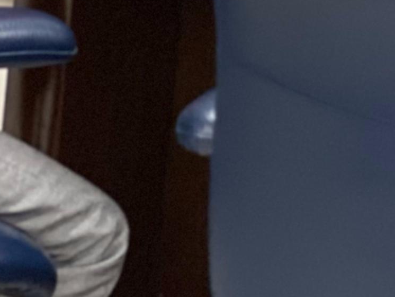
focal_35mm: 281
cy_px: -351
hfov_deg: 6.9
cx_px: 619
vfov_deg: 5.2
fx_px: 3207
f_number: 2
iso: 160
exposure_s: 1/33
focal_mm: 6
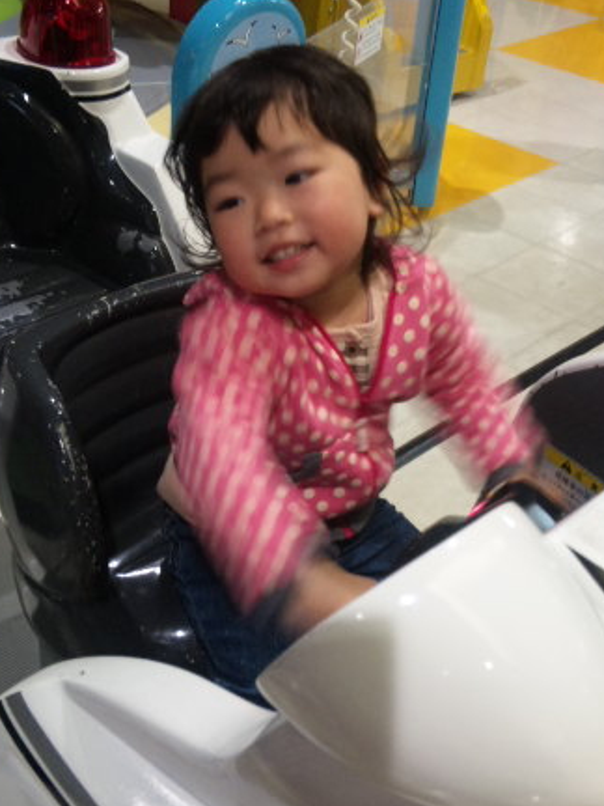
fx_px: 1000
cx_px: 300
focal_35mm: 43
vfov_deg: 43.8
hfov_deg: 33.6
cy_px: 438
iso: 112
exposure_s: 1/14.3
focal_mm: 4.82
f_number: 2.8
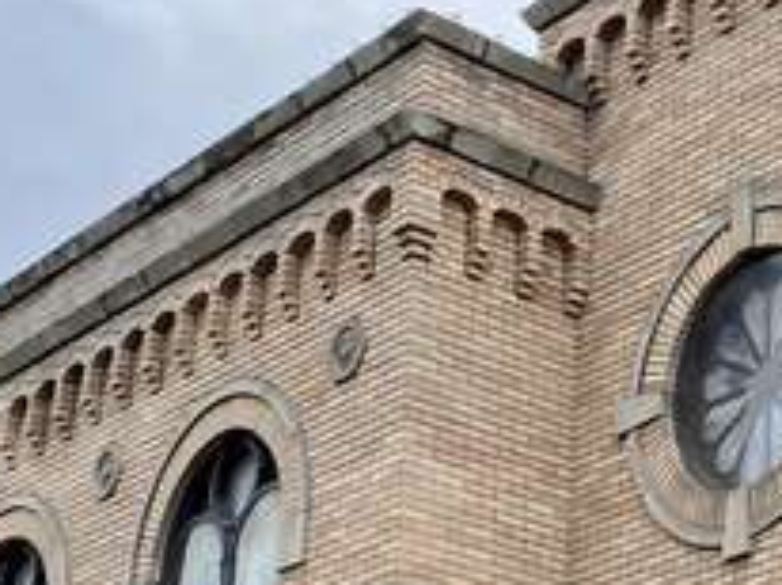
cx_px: 1044
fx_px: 2279
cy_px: 748
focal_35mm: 101
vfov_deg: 14.1
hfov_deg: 18.1
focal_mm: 4.25
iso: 32
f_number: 1.8
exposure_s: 1/123
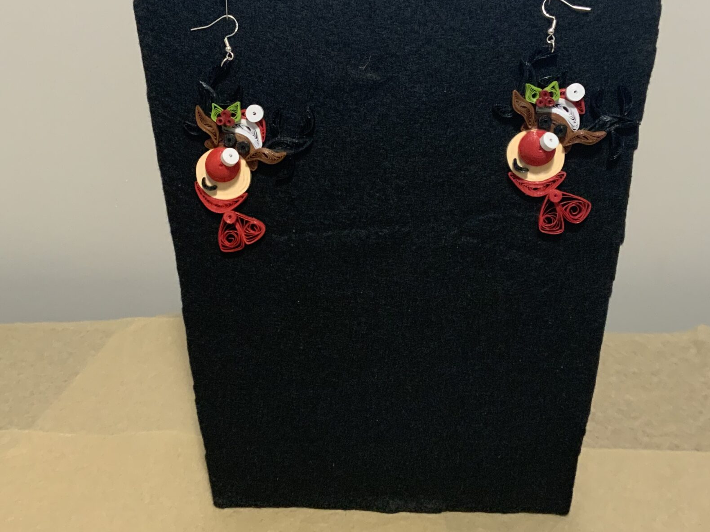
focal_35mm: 47
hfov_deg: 40.4
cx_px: 338
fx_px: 964
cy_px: 226
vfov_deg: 30.8
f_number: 1.8
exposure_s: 1/60
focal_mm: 3
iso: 250
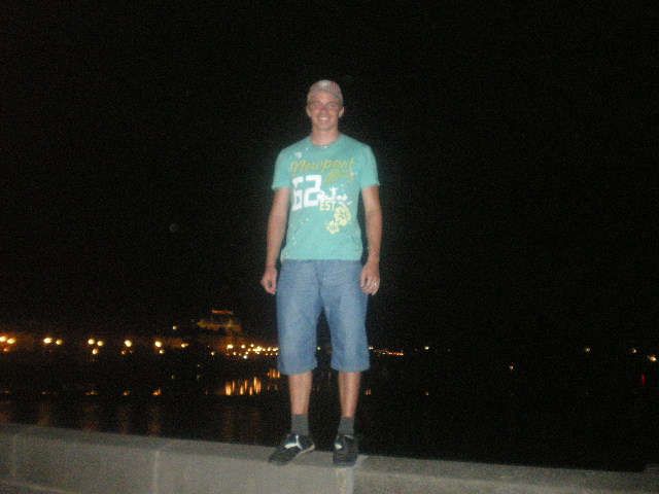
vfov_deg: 37.7
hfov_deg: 49.0
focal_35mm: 38
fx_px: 723
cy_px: 247
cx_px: 330
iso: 640
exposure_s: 1/60
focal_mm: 6.3
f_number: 3.1
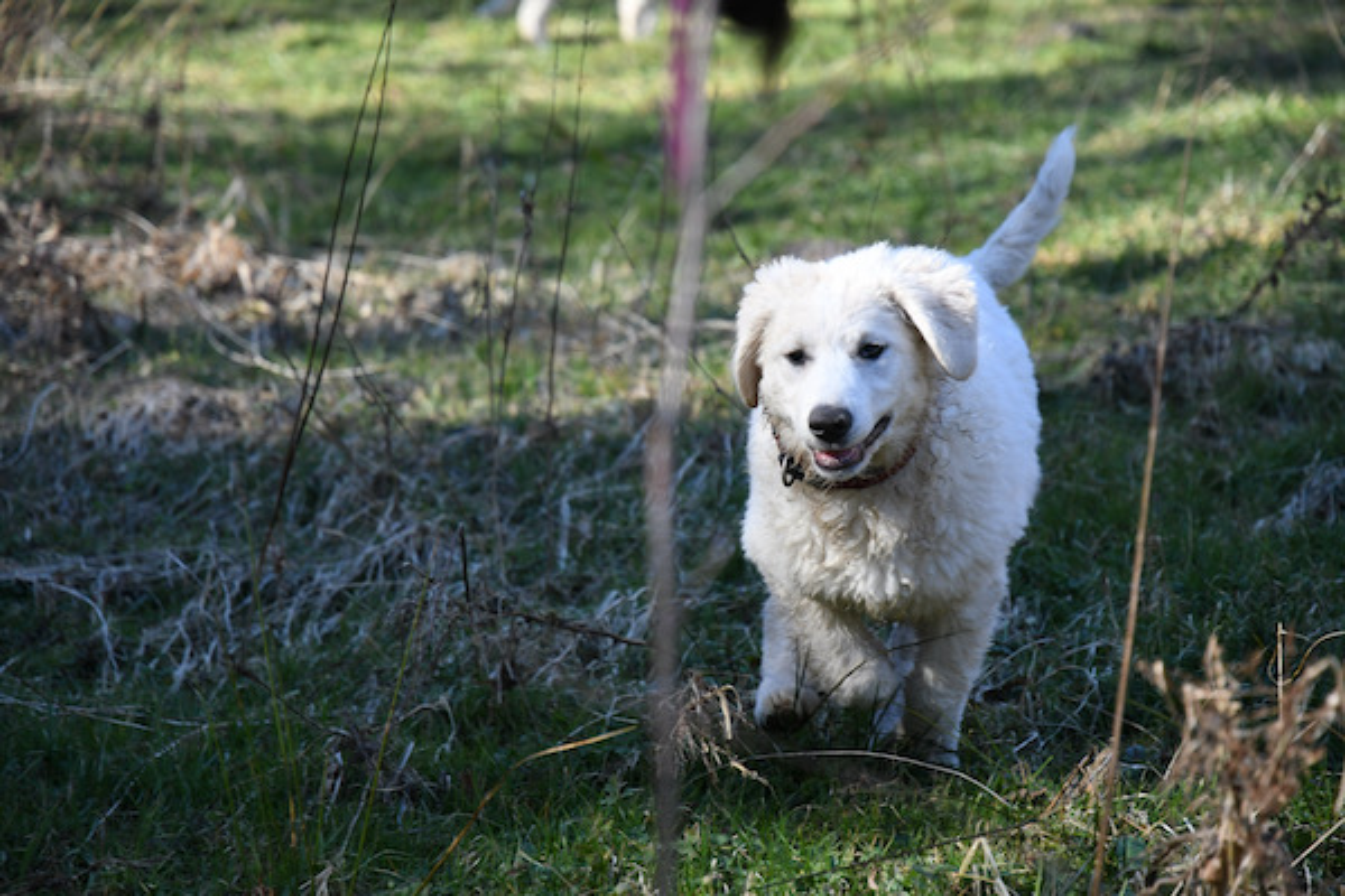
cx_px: 672
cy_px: 448
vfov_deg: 11.4
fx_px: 4483
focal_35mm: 120
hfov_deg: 17.1
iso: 800
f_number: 4
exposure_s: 1/1250
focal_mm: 80
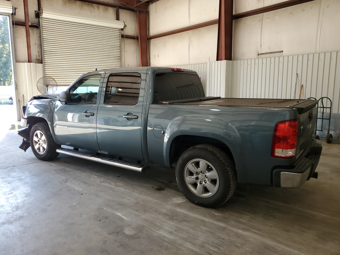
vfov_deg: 53.1
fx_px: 255
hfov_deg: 67.3
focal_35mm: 26
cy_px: 128
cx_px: 170
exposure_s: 1/120
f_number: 1.5
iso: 76
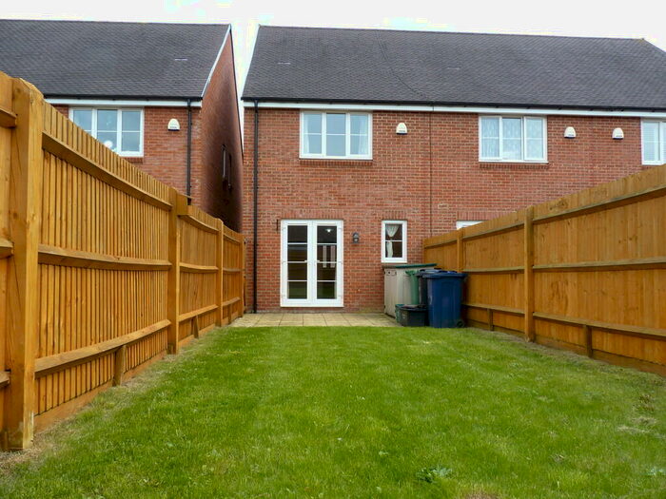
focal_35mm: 27
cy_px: 250
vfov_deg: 51.4
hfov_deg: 65.3
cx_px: 333
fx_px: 519
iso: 80
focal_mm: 4.8
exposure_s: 1/200
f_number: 4
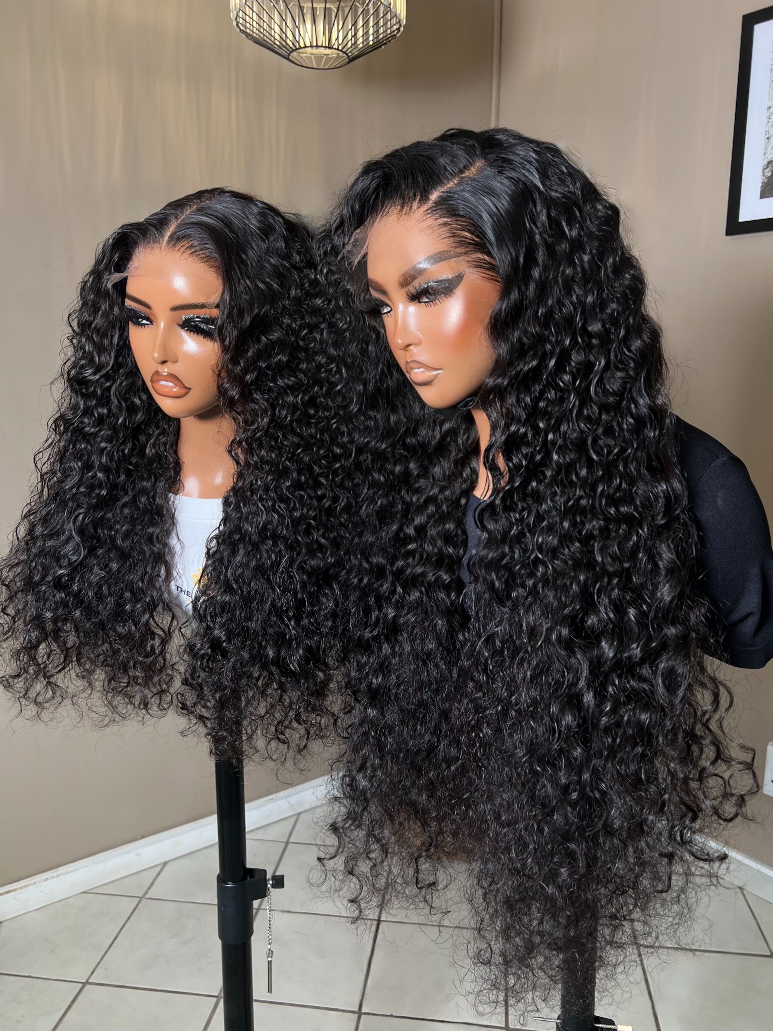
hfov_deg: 49.7
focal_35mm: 28
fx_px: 834
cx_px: 372
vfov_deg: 63.4
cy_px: 500
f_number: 1.5
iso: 32
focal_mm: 5.7
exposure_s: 1/103
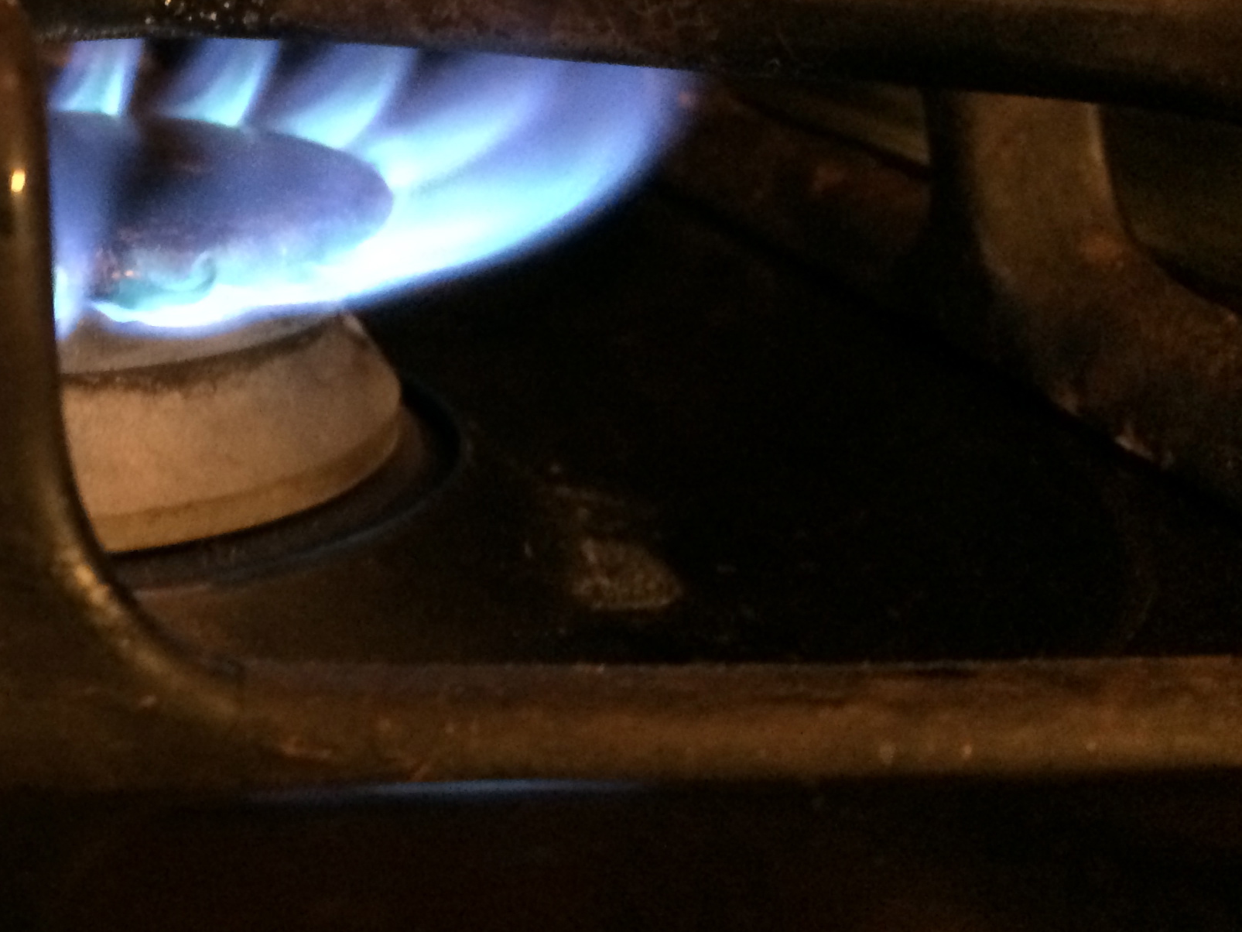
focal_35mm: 61
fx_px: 2189
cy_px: 231
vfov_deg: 23.8
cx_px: 36
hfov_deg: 29.8
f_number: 2.2
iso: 320
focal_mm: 4.12
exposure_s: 1/15
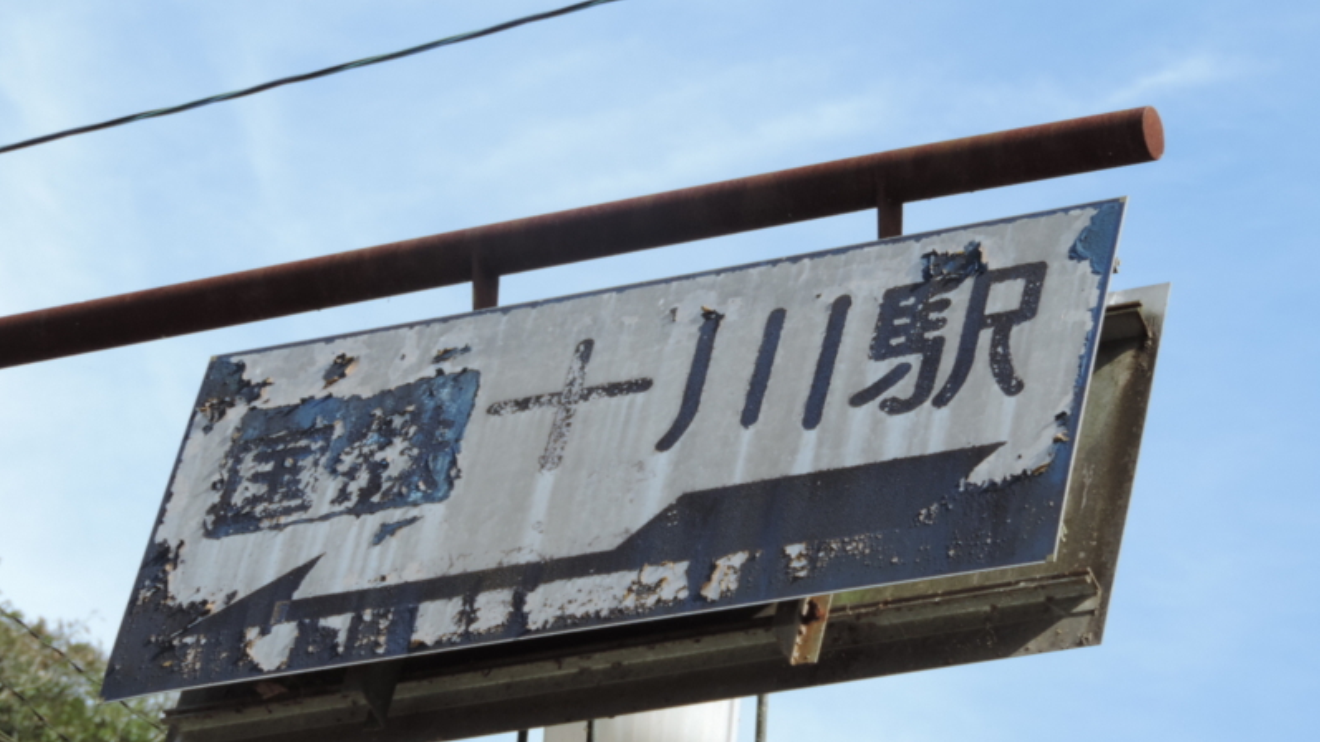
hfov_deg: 11.6
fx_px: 6509
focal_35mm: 186
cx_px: 661
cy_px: 378
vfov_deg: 6.5
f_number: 4.5
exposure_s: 1/320
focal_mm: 30.3
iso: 80
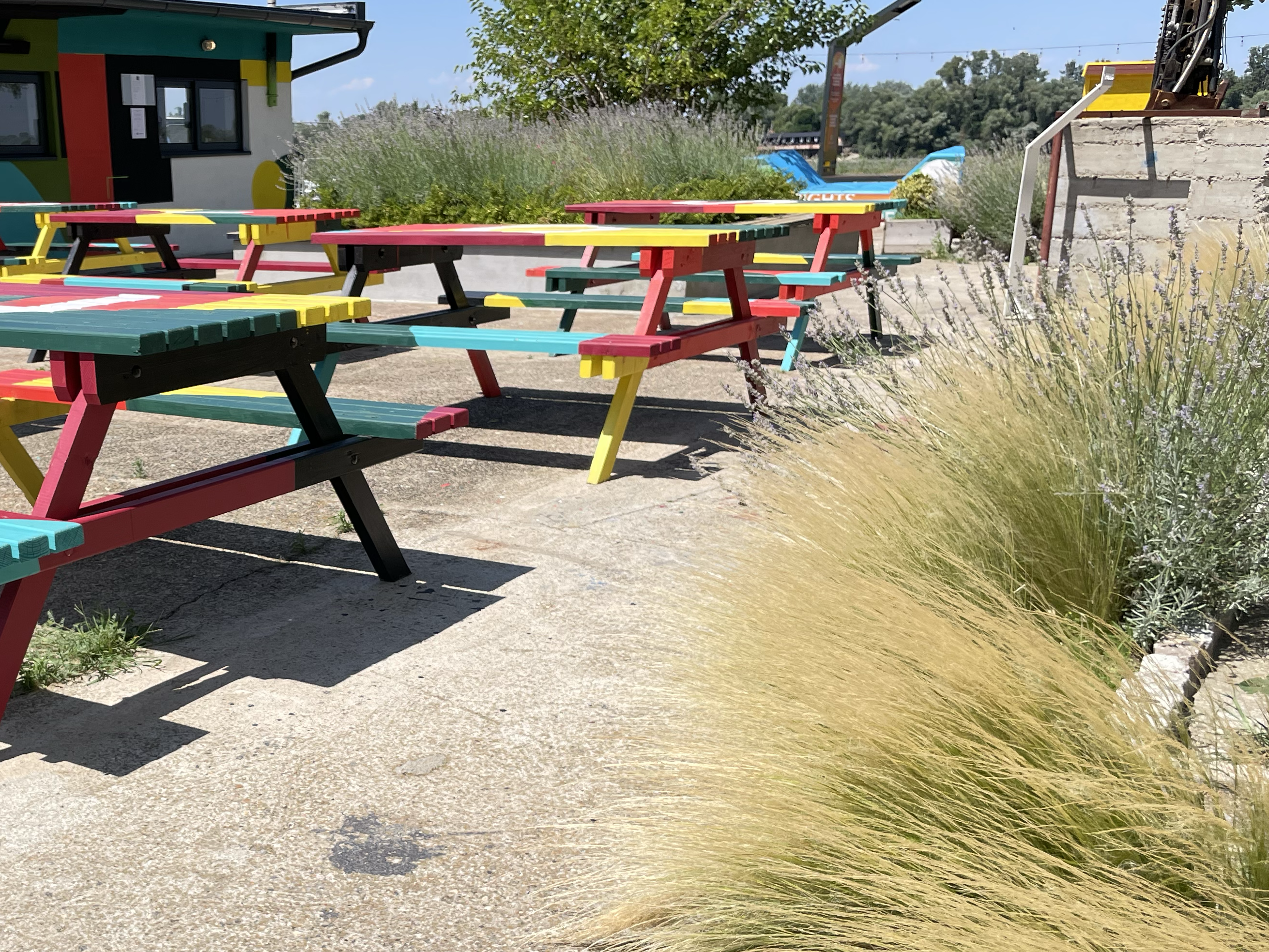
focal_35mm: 40
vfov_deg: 35.5
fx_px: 1466
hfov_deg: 45.0
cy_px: 659
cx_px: 301
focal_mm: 4.2
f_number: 1.6
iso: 32
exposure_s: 1/2817
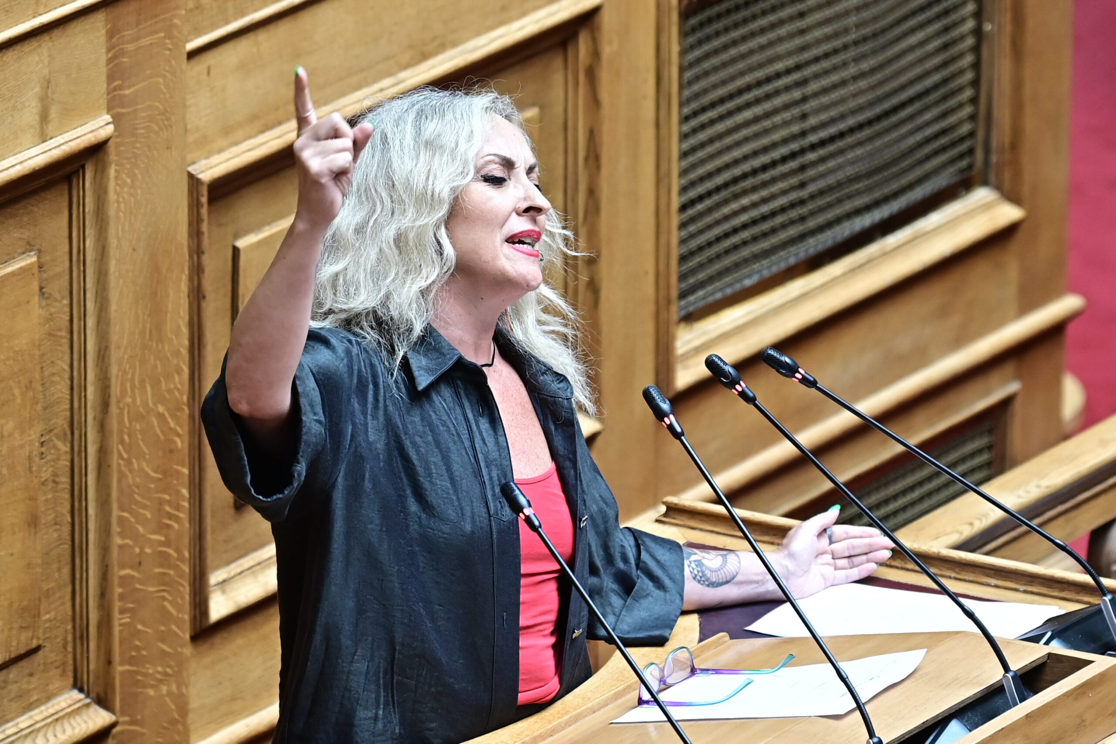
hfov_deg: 6.9
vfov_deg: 4.6
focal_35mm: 300
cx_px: 558
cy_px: 372
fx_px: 9300
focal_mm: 200
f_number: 3.5
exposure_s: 1/400
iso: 800
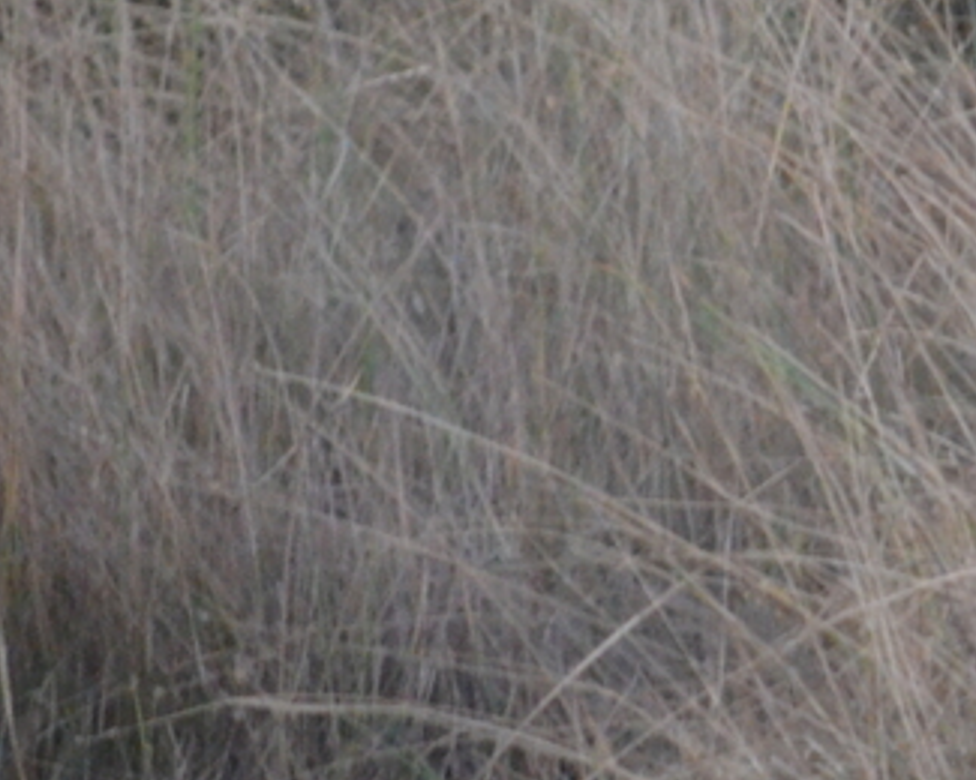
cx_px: 1529
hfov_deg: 1.2
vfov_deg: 0.9
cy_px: 63
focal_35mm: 1658
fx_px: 47893
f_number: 5.6
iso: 3200
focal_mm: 300
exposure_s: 1/50
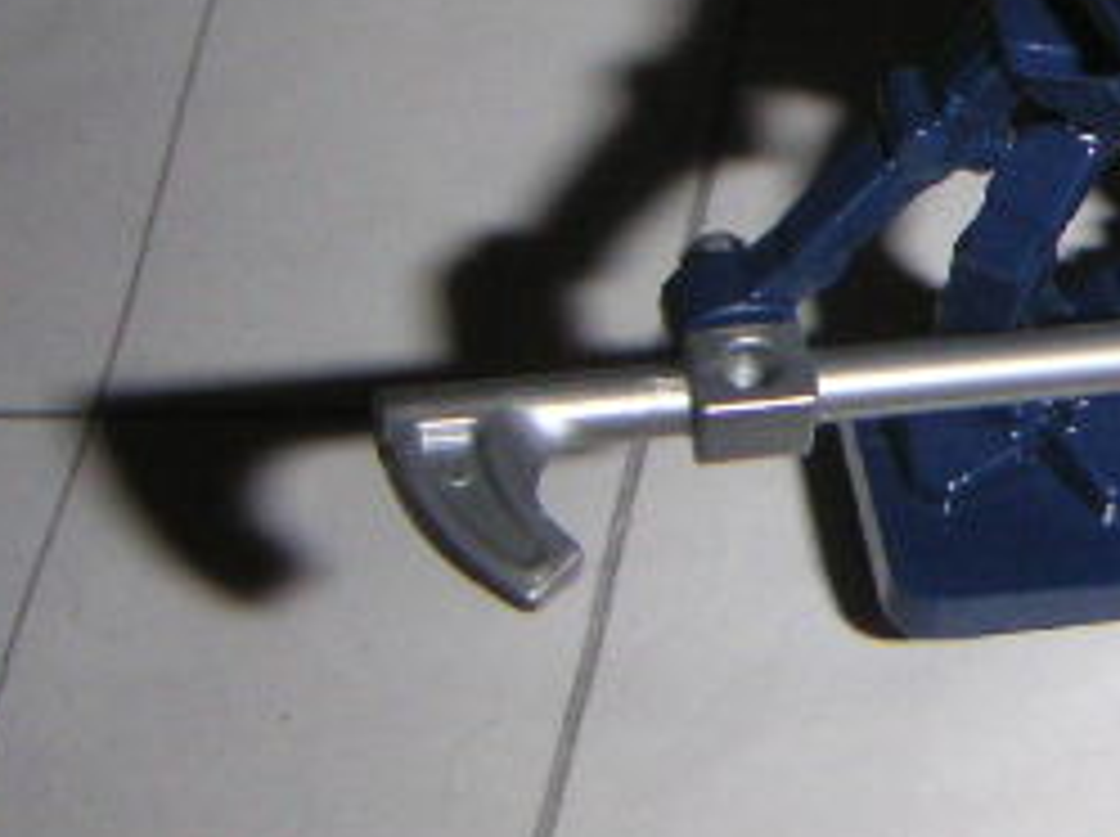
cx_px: 1089
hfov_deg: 18.7
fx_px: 3328
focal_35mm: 103
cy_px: 432
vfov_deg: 14.3
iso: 200
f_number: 6.7
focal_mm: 5.3
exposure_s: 1/45
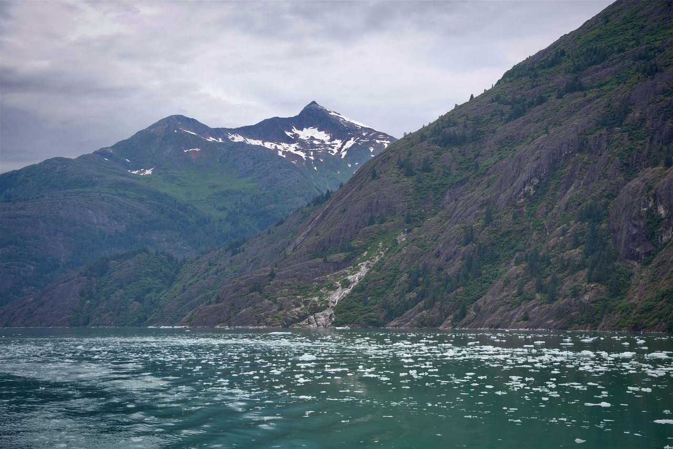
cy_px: 224
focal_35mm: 55
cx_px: 336
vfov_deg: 24.6
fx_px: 1028
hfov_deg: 36.2
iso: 100
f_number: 6.3
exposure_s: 1/160
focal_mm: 55
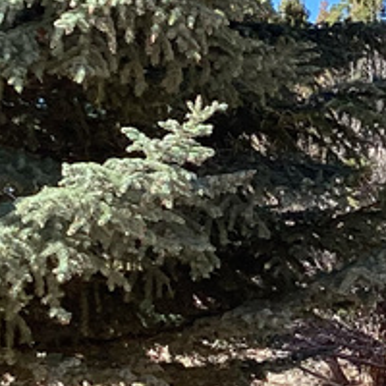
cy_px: 52
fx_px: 1766
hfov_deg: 11.6
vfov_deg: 12.4
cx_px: 691
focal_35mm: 140
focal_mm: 3.3
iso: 25
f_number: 2.4
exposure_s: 1/485
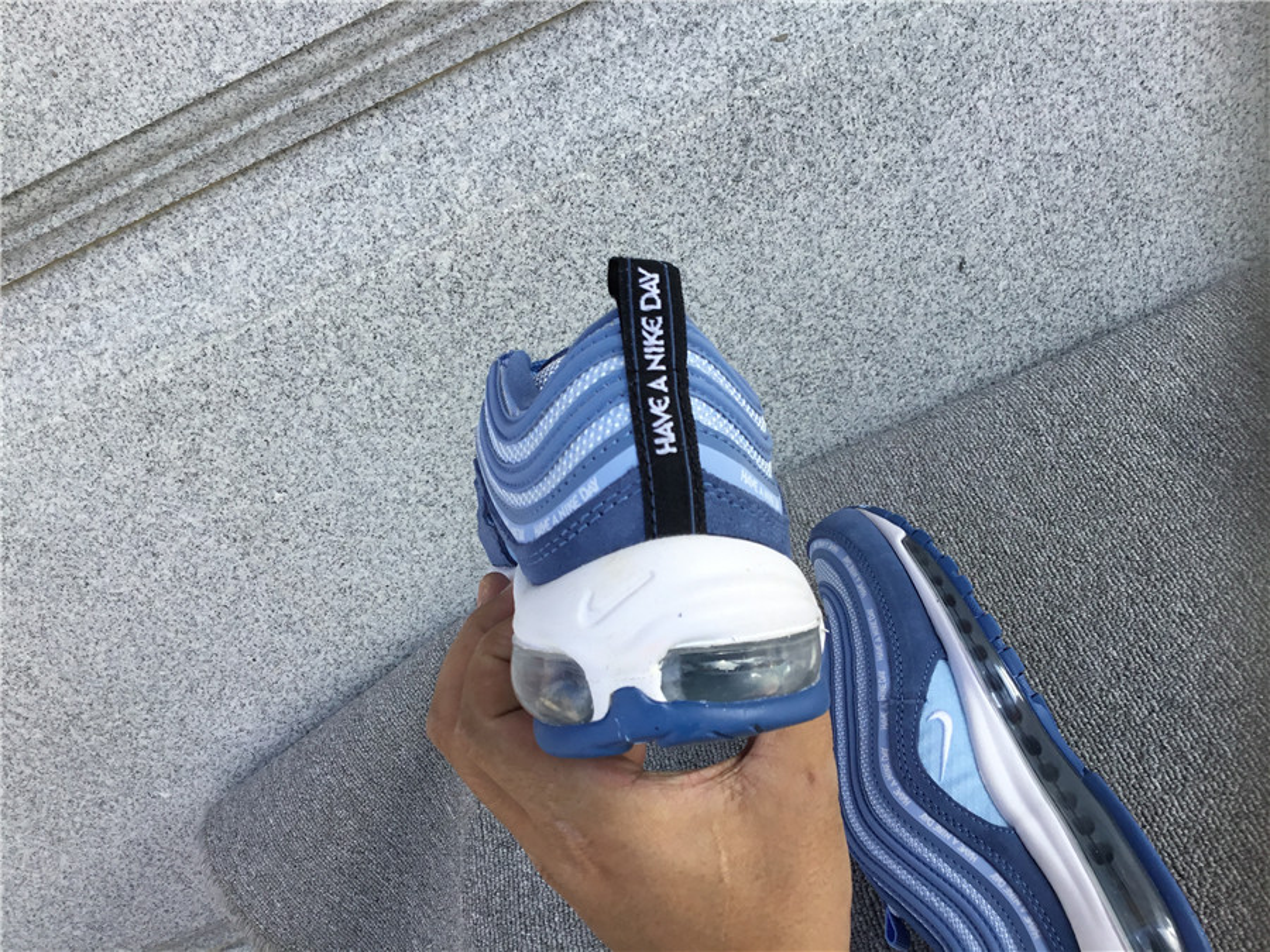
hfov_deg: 58.4
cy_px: 476
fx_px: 1137
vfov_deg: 45.4
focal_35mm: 31
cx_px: 635
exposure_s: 1/438
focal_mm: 3.3
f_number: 2.4
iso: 25
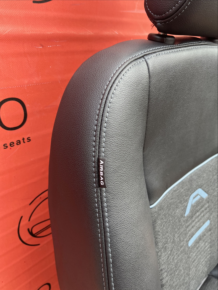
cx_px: 109
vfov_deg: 67.3
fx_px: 218
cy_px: 145
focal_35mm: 26
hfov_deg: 53.1
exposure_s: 1/121
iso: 100
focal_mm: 5.1
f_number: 1.6
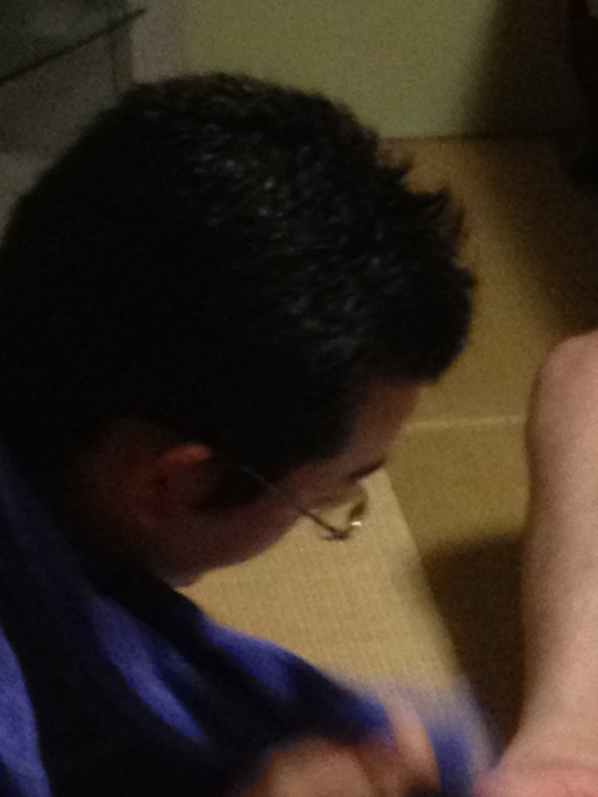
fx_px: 4120
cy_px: 868
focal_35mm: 179
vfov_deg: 10.9
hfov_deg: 8.0
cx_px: 1049
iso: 250
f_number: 2.4
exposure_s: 1/20
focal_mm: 4.28
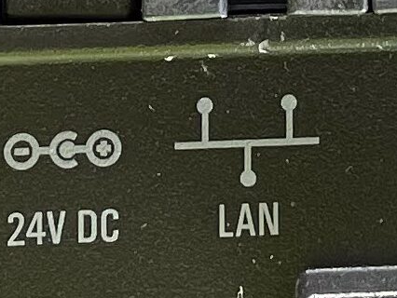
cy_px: 121
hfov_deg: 23.0
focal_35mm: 82
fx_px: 941
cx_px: 380
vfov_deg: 18.0
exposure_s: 1/121
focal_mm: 4.2
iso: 50
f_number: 1.6
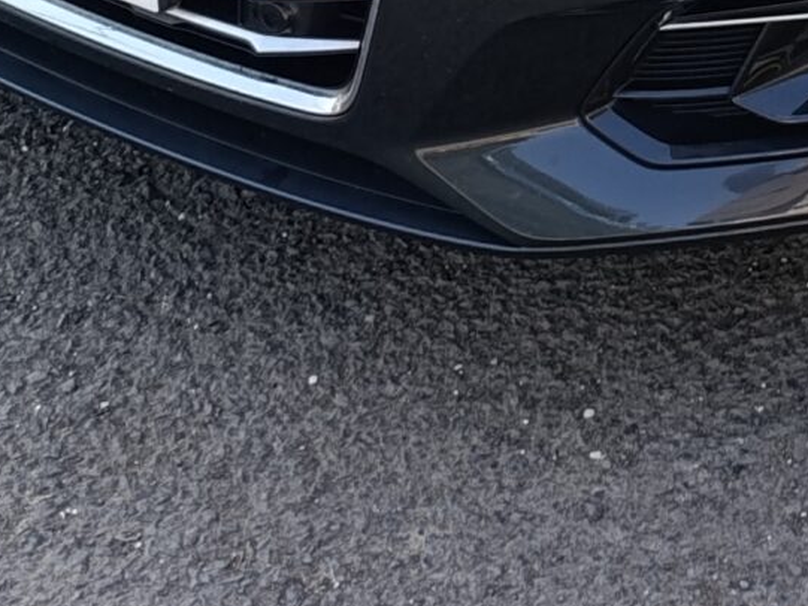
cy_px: -822
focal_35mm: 109
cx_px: 1293
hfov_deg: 16.1
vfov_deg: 11.4
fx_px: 2545
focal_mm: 6.14
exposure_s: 1/105
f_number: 1.6
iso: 50
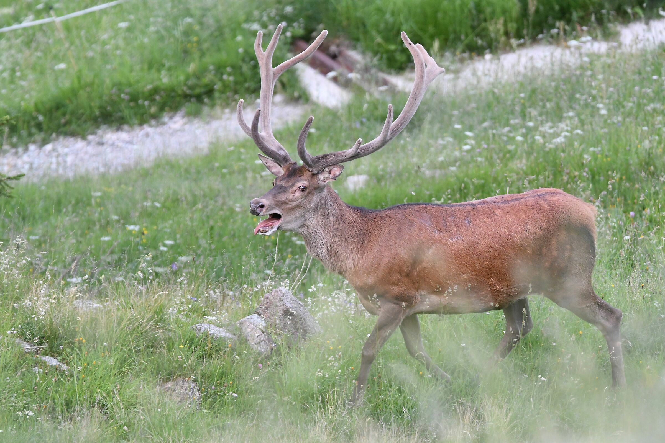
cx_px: 332
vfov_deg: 2.5
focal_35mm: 540
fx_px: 9974
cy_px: 222
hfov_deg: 3.8
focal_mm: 360
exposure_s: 1/500
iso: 3200
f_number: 6.3
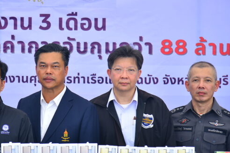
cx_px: 67
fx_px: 1201
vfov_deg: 7.3
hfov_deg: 10.9
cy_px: 81
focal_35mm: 188
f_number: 4
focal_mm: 120
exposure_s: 1/200
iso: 250
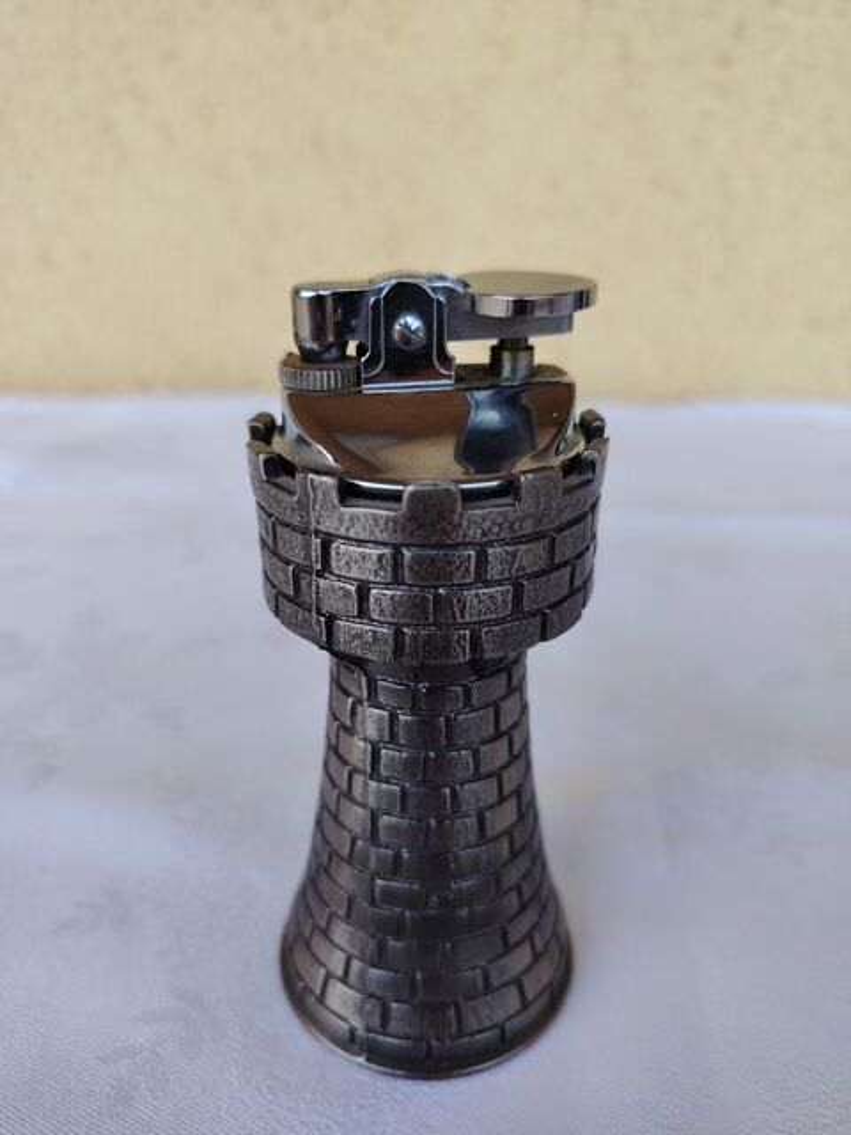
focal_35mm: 24
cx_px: 426
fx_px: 787
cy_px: 568
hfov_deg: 56.8
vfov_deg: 71.6
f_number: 1.75
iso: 100
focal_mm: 5.25
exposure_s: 1/205
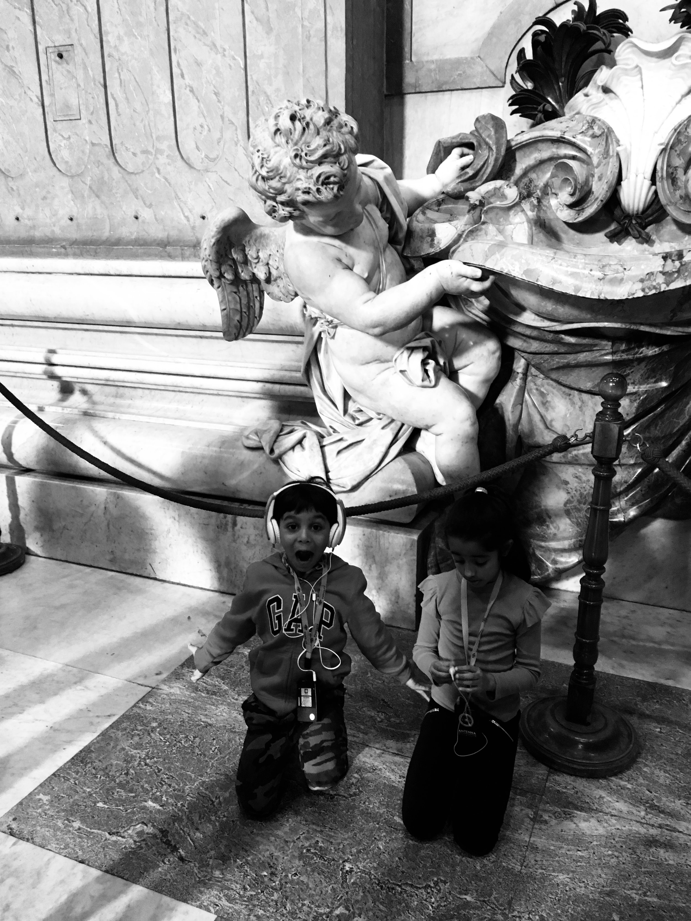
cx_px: 346
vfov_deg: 61.7
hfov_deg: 48.2
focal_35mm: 29
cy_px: 460
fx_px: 772
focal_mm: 4.15
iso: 200
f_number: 2.2
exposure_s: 1/33
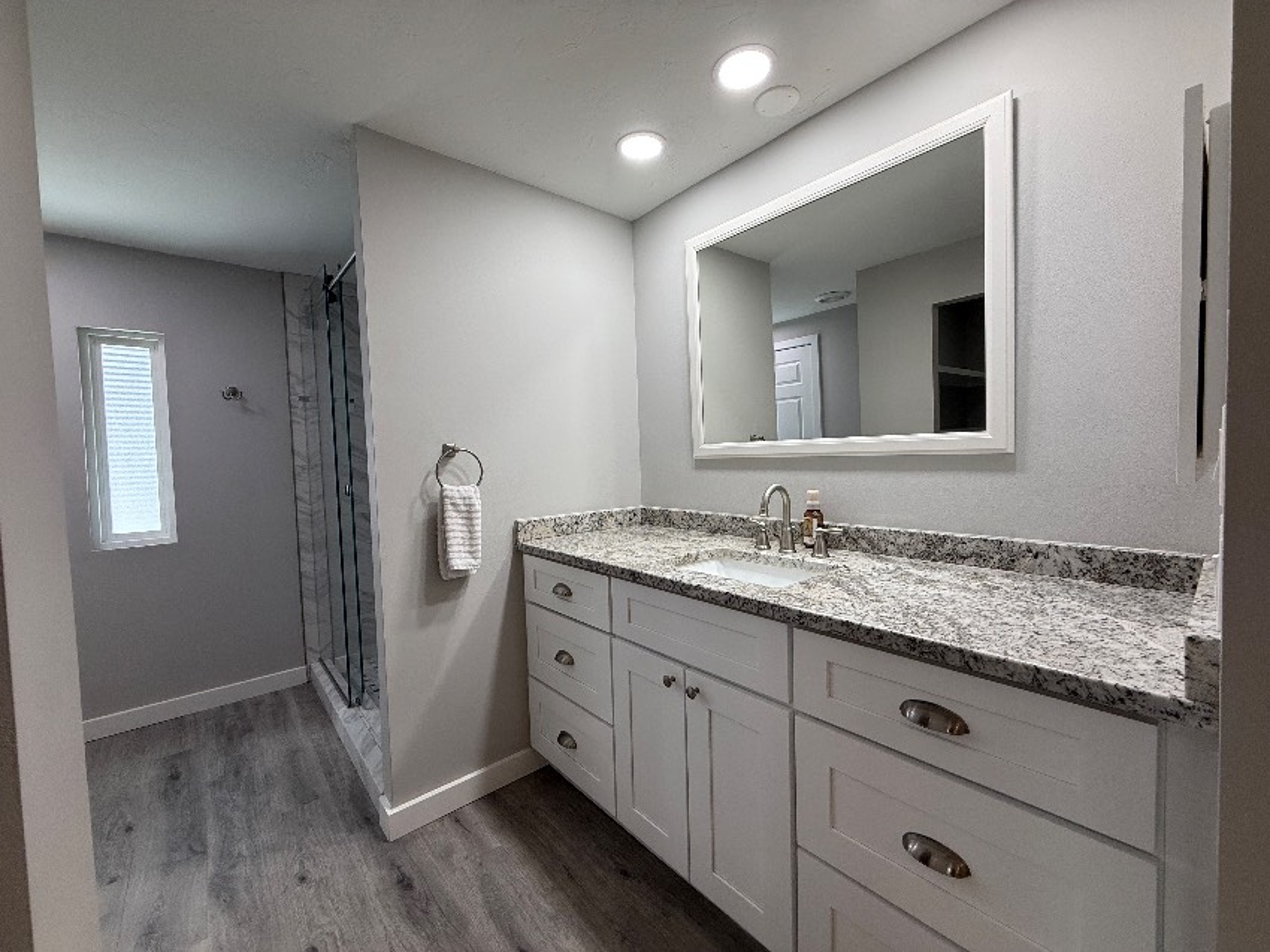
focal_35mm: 14
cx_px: 635
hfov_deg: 102.1
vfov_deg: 85.6
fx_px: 513
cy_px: 476
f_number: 2.2
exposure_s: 1/120
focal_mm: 2.22
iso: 125
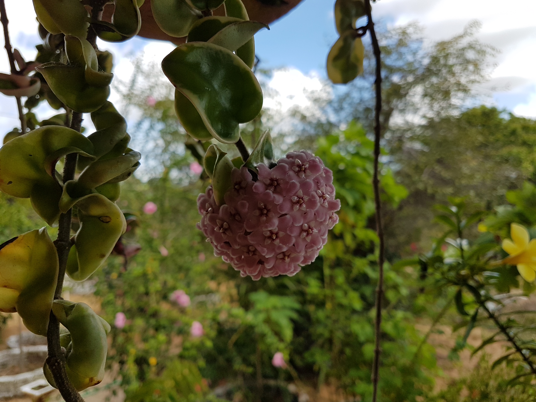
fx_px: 403
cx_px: 268
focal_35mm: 26
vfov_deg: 53.1
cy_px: 201
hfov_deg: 67.3
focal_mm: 4.2
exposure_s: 1/1024
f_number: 1.7
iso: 40
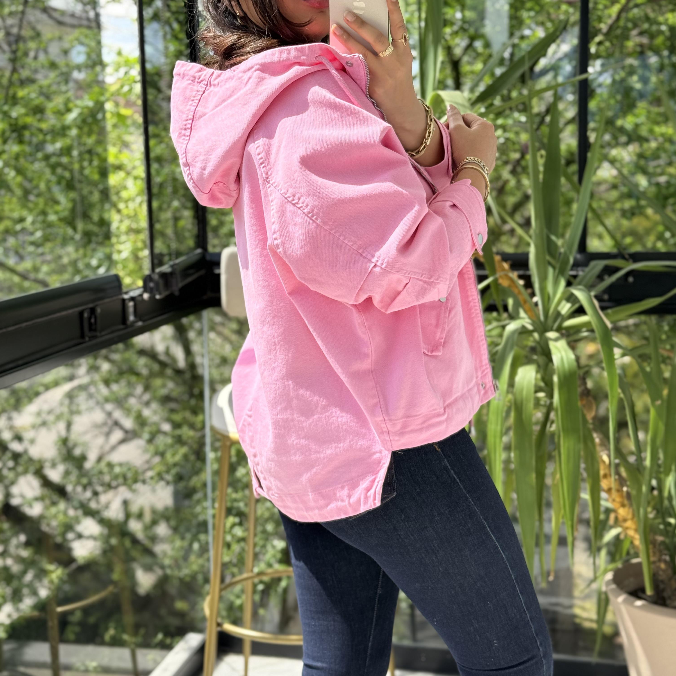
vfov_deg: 30.0
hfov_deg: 30.0
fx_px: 1259
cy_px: 283
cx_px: 340
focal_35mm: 57
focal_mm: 6.76
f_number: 1.78
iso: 64
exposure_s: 1/802
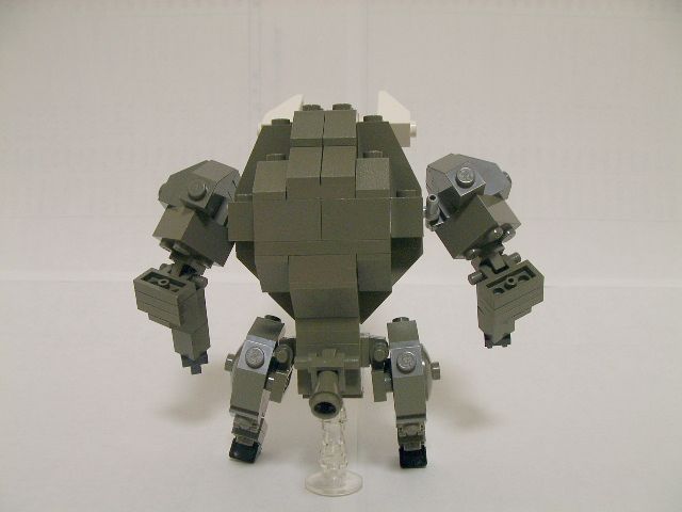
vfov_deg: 37.7
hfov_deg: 49.0
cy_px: 256
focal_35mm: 38
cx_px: 341
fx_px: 749
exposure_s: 1/15.6
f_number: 3.5
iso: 100
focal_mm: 5.8
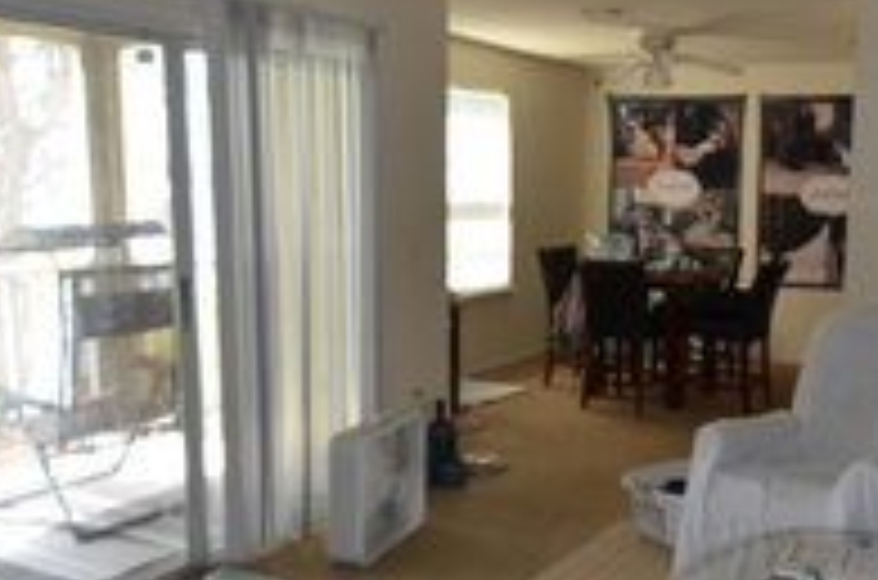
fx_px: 900
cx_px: 653
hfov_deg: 50.0
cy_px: 292
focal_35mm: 37
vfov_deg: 35.8
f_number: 3.5
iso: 400
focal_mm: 10
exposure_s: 1/100
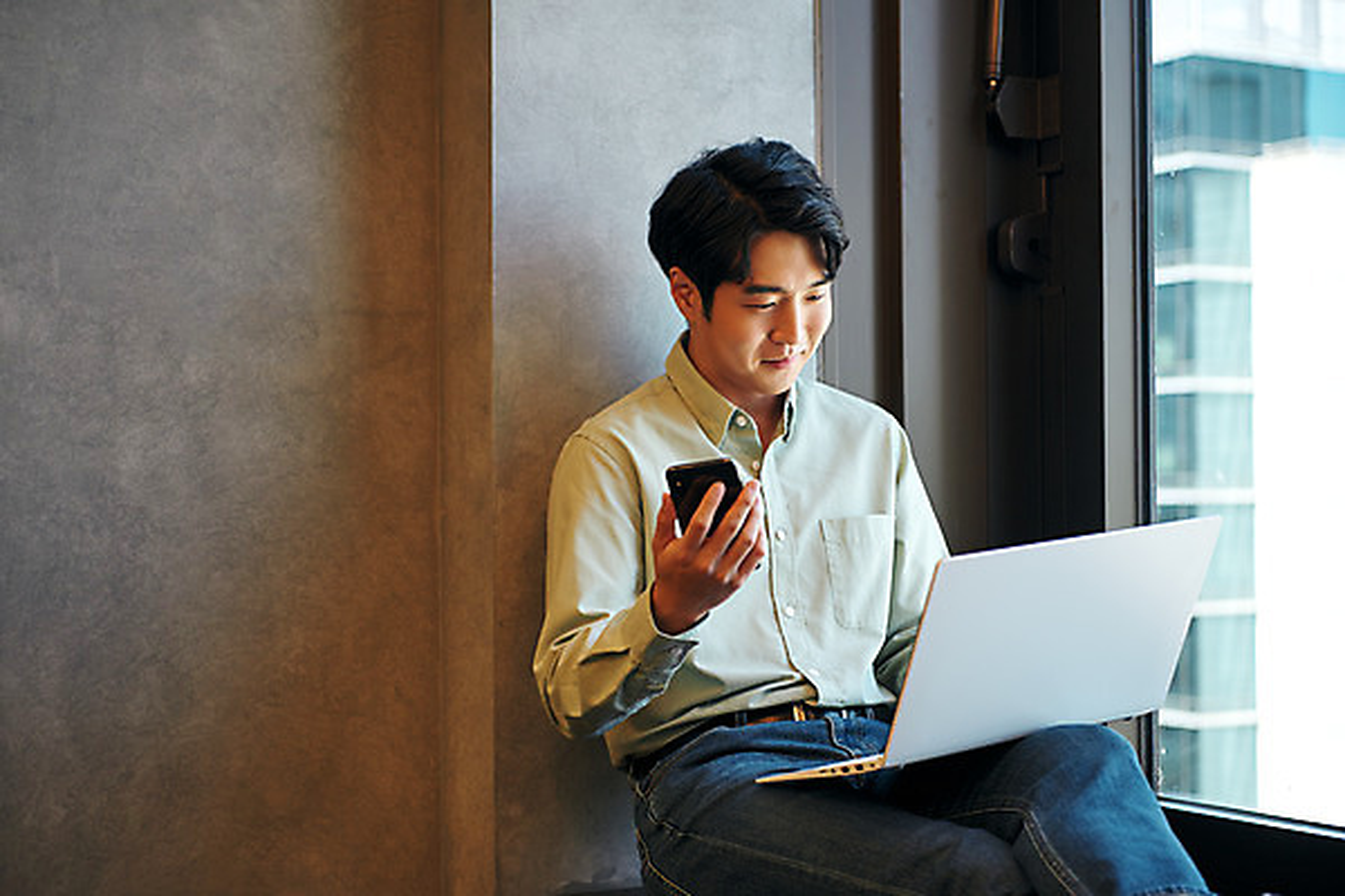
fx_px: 2055
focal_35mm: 55
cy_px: 448
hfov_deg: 36.2
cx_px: 672
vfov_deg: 24.6
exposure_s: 1/160
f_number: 3.2
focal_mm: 55
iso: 500
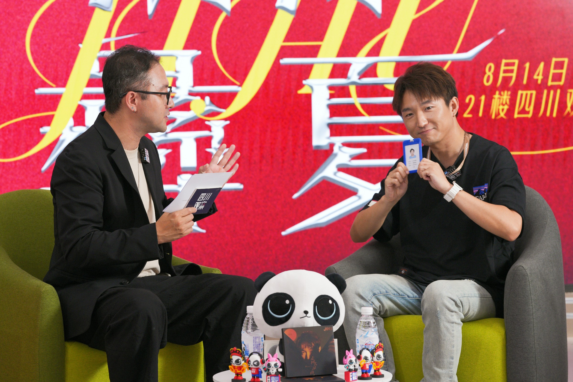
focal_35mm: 135
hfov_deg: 15.2
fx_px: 2149
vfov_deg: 10.2
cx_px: 286
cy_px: 191
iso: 1000
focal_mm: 135
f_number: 6.3
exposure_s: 1/125
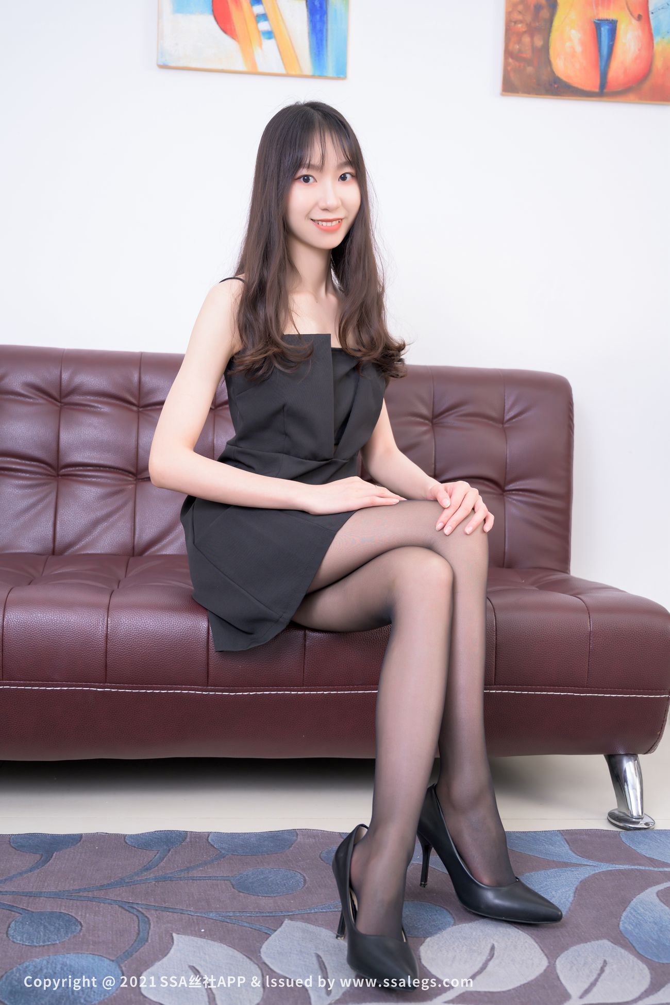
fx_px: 1061
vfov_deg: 50.7
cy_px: 502
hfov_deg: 35.1
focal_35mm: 38
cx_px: 335
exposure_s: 1/160
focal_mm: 38
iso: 250
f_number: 4
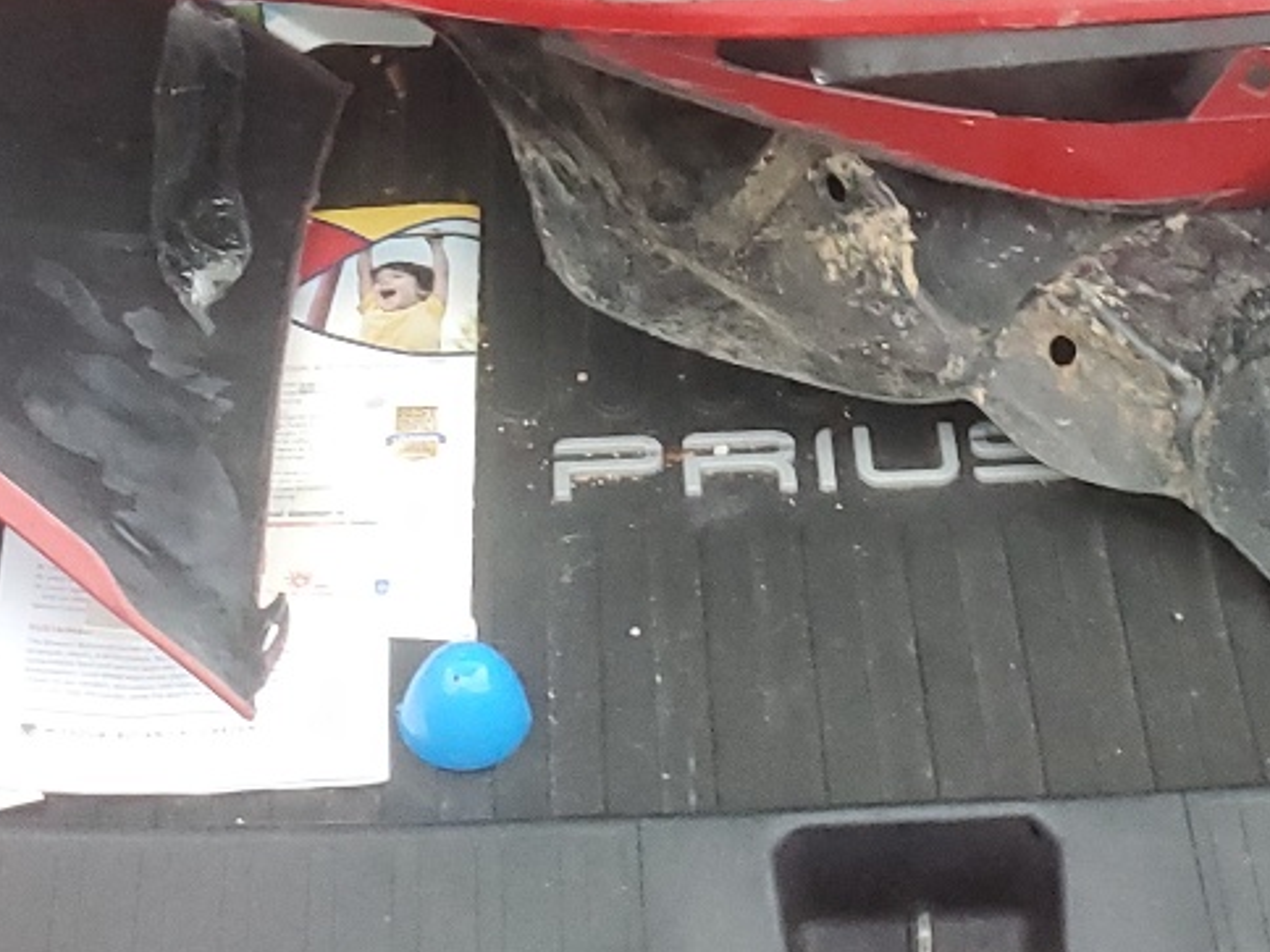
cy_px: -260
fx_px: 3155
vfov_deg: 16.3
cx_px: 840
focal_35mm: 86
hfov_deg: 22.7
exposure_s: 1/40
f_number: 1.5
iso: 311
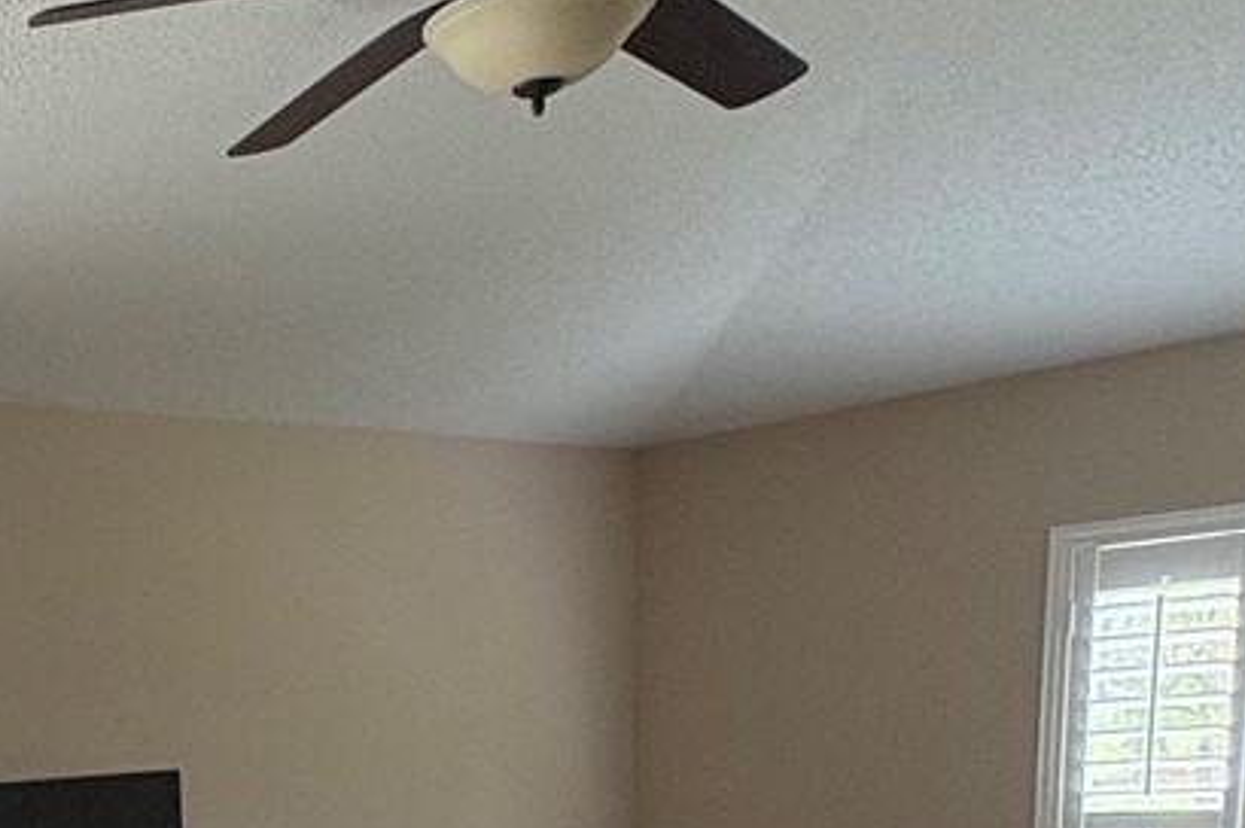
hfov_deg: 31.6
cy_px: 1181
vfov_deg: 20.8
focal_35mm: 57
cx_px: -76
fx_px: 1970
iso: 100
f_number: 2.2
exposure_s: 1/99
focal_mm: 2.22
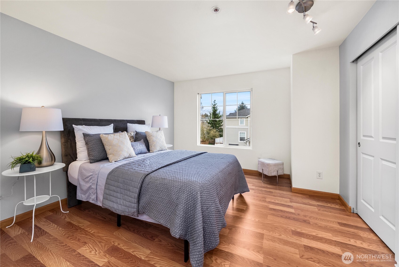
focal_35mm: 13
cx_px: 200
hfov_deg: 108.3
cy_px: 134
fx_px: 144
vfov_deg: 85.5
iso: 100
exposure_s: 1/60
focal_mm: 13
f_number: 7.1
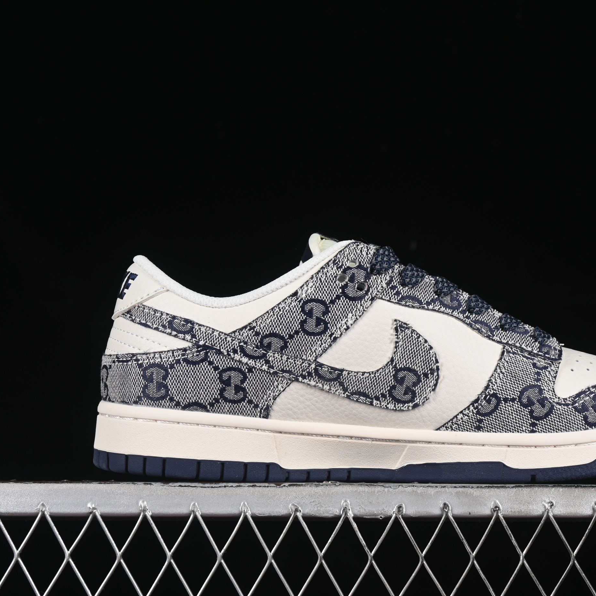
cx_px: 401
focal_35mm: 96
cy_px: 299
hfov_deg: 18.1
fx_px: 1870
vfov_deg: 18.1
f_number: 8
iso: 160
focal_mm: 50
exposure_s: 1/80
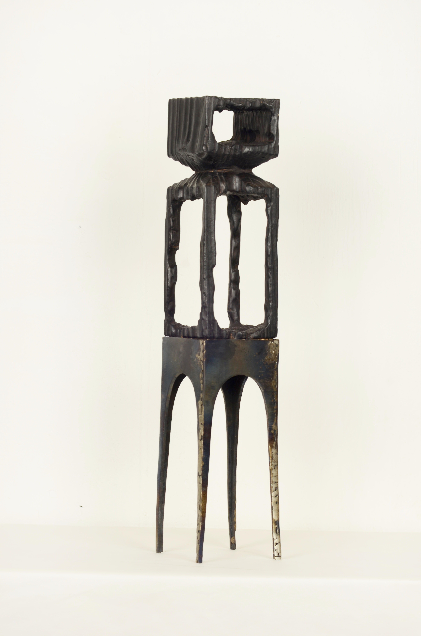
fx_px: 2247
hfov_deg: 10.7
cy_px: 318
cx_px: 210
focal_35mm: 128
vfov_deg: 16.1
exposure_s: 1/8
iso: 160
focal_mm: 85
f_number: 9
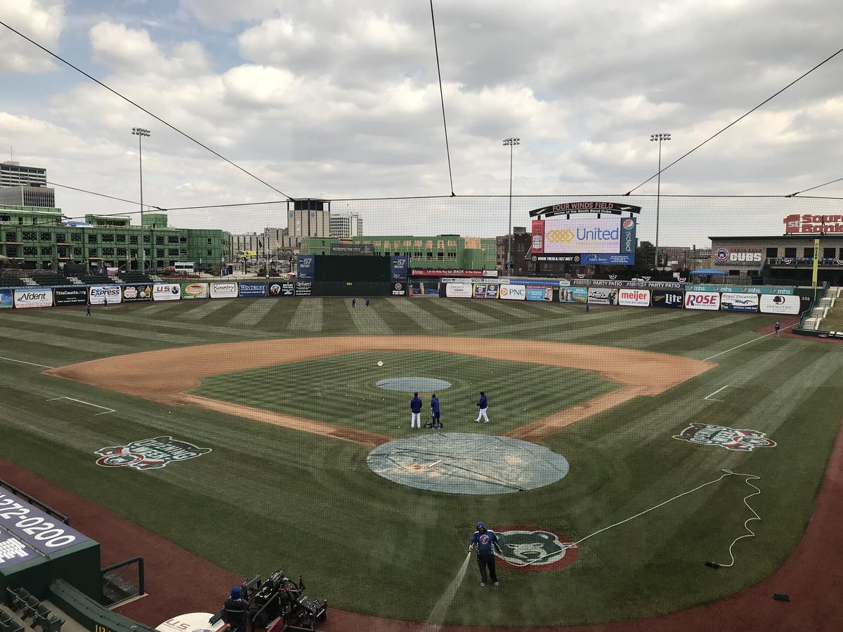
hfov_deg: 63.4
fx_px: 682
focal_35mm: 28
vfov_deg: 49.7
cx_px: 422
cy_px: 316
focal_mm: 3.99
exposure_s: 1/912
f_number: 1.8
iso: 20
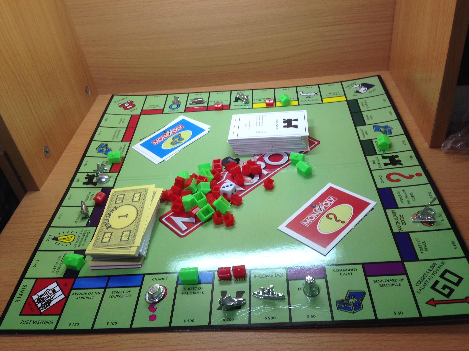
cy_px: 176
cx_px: 234
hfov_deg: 55.4
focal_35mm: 33
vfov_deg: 42.9
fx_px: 447
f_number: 2.4
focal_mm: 4.12
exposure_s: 1/30
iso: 50
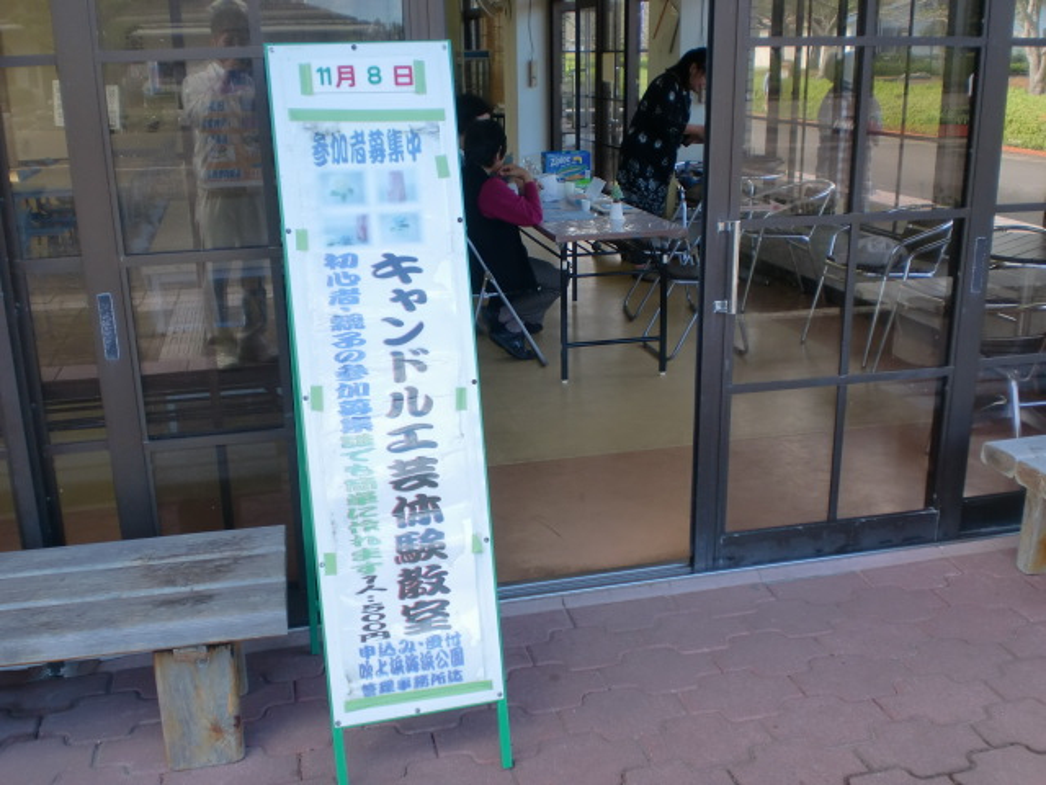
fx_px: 1058
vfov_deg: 40.7
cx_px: 523
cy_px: 392
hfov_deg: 52.6
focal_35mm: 35
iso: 64
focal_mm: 6.3
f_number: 3.1
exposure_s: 1/125
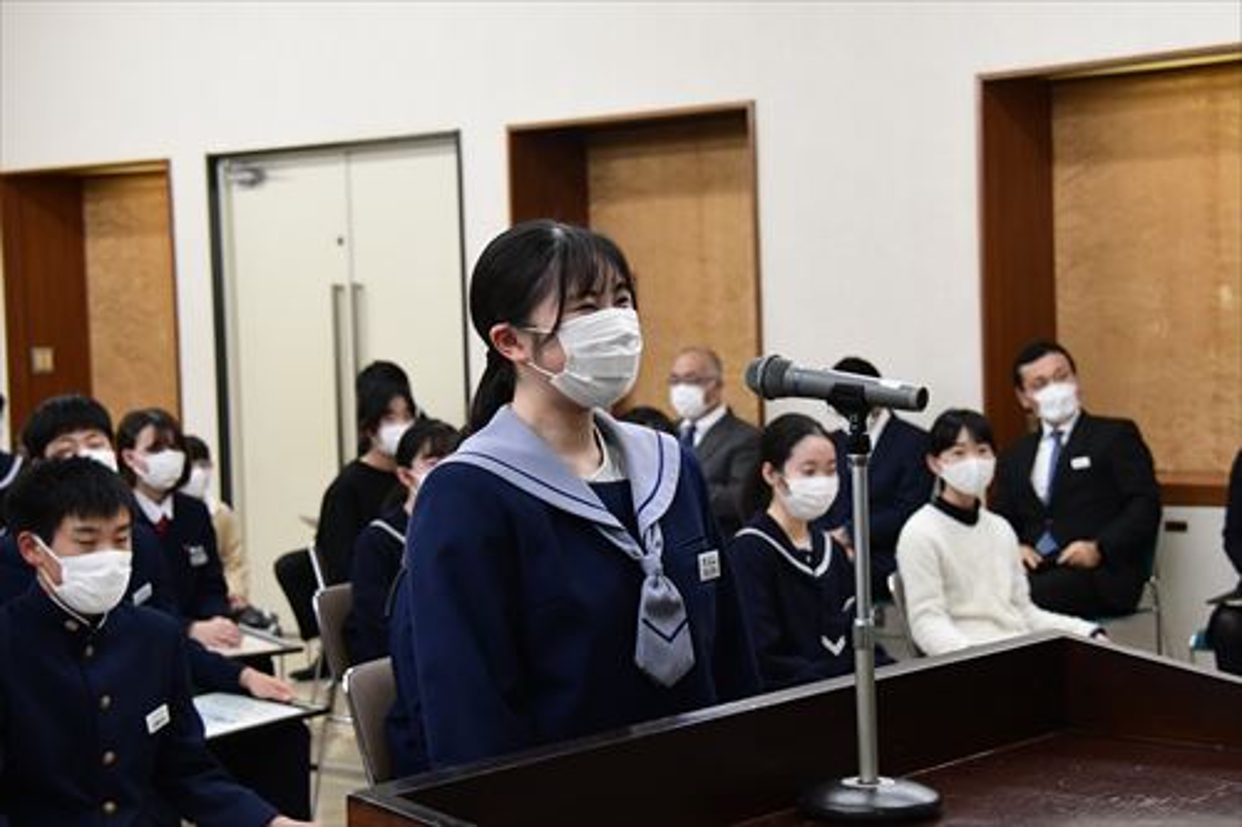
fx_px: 2483
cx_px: 621
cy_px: 414
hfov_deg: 28.1
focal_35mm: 72
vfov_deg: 18.9
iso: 3200
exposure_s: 1/200
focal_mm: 48
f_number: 5.3
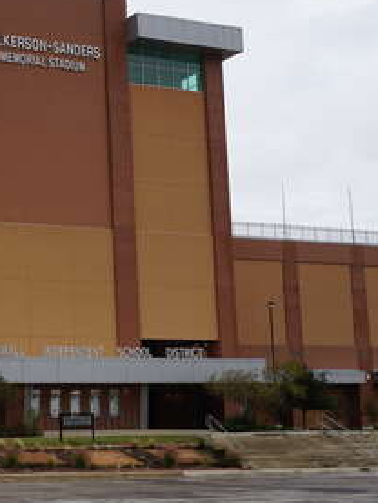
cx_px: -69
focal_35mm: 80
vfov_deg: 24.4
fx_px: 1164
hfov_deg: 17.6
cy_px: 251
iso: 100
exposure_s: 1/100
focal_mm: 20
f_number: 9
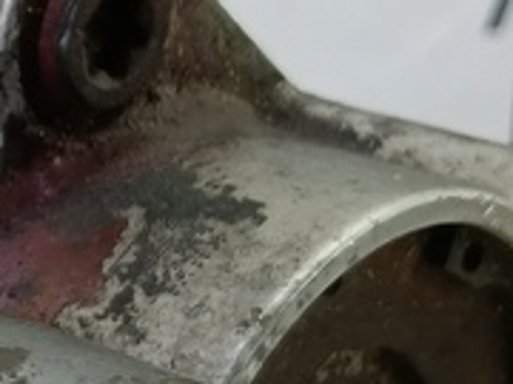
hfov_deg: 13.9
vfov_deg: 11.2
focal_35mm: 131
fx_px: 1941
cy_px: 364
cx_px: -302
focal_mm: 4.11
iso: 185
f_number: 1.6
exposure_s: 1/50
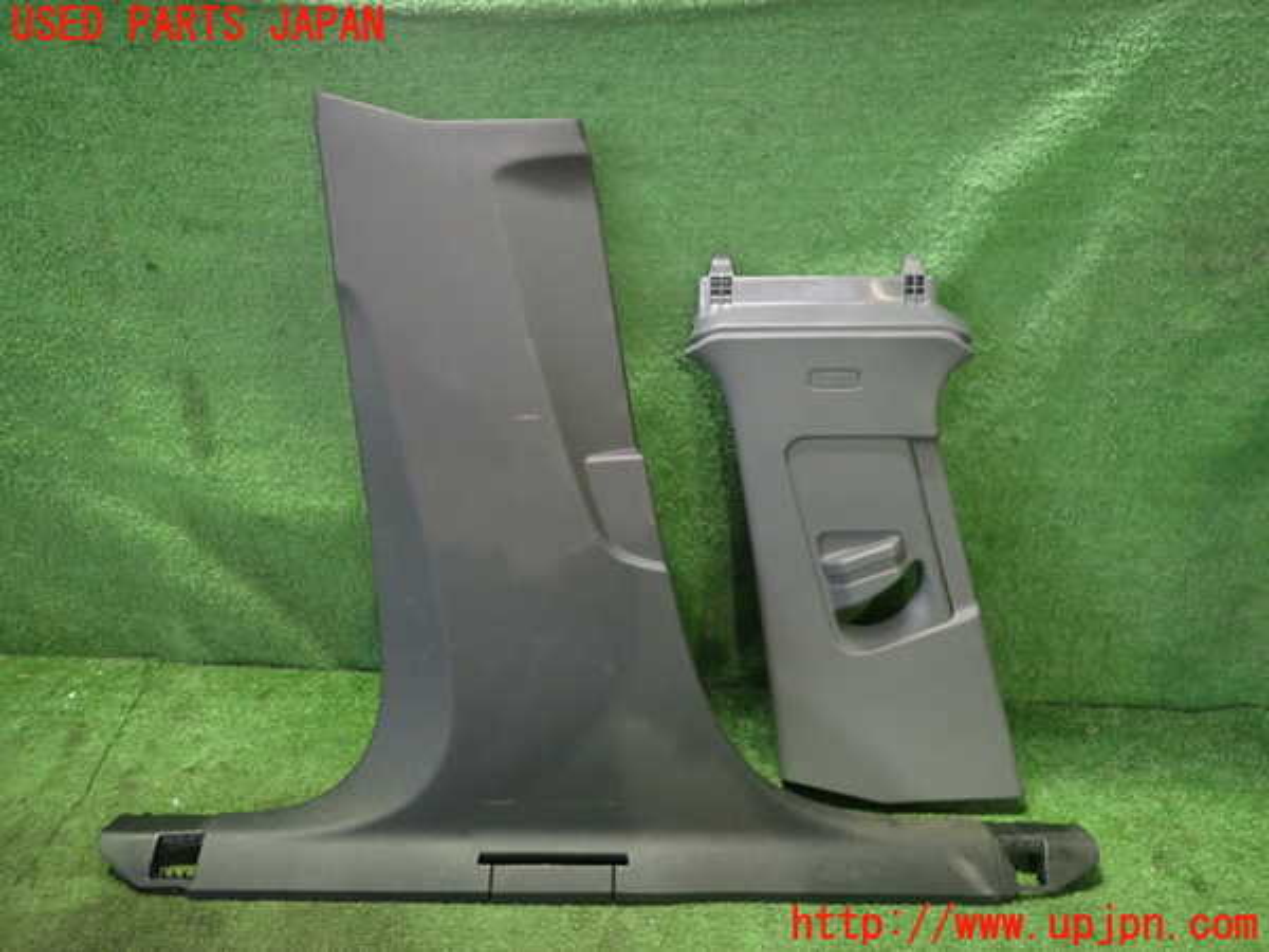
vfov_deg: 54.9
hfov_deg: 69.4
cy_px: 476
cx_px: 634
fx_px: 916
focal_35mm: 25
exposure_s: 1/25
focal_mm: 4.5
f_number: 2
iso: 800
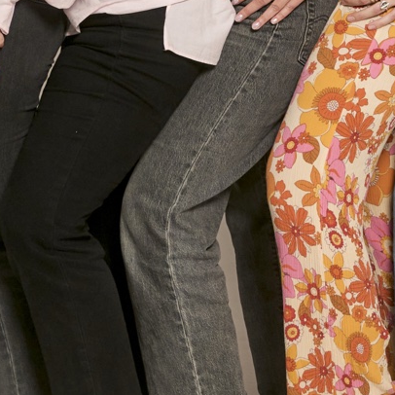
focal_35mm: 132
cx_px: 511
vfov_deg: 13.1
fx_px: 1704
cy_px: 30
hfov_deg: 12.8
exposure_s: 1/200
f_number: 8
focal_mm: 35
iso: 1000
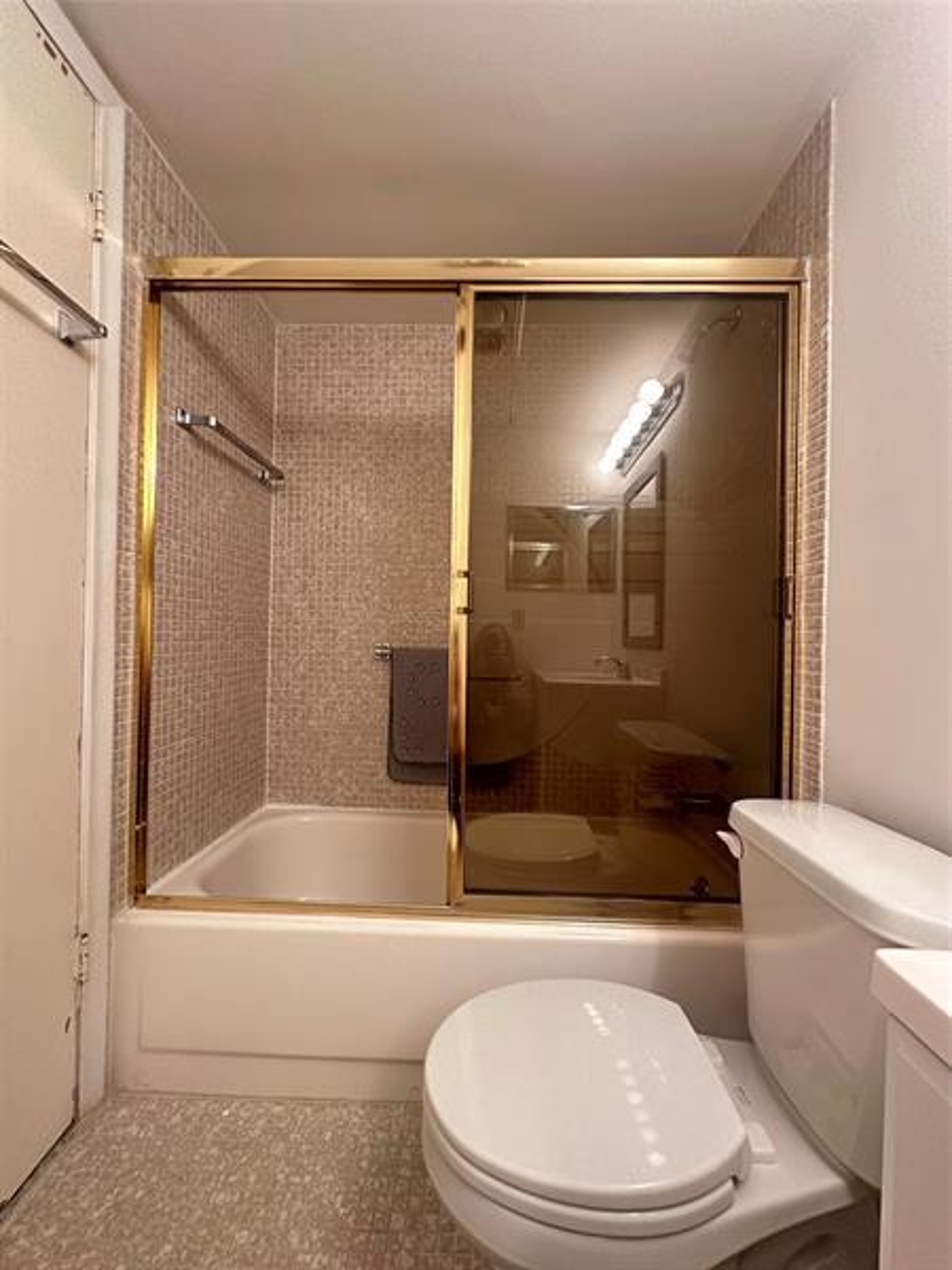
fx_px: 513
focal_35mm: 14
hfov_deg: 85.7
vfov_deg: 102.1
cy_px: 635
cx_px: 476
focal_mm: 2.22
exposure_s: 1/60
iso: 320
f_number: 2.2
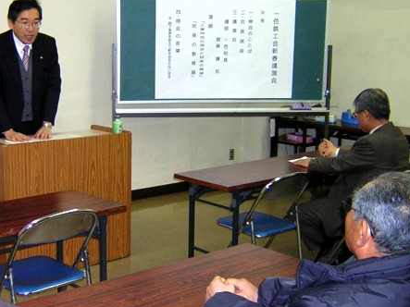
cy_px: 147
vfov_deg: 28.0
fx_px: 616
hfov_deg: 36.4
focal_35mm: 52
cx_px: 132
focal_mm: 4.7
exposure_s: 1/60.1
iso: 331
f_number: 2.6
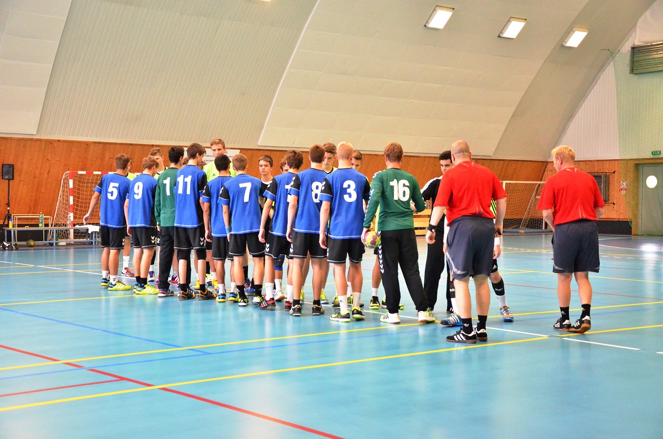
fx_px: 1047
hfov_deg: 35.1
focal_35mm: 57
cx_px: 332
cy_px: 220
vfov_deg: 23.7
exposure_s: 1/250
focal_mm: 38
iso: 4500
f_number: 4.5
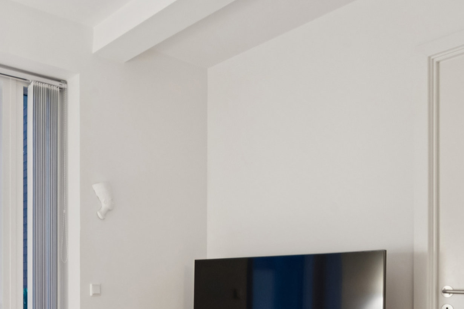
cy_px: 277
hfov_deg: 47.1
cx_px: 137
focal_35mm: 40
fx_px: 518
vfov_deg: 31.7
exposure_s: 1/8
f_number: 9
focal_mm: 16.5
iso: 640
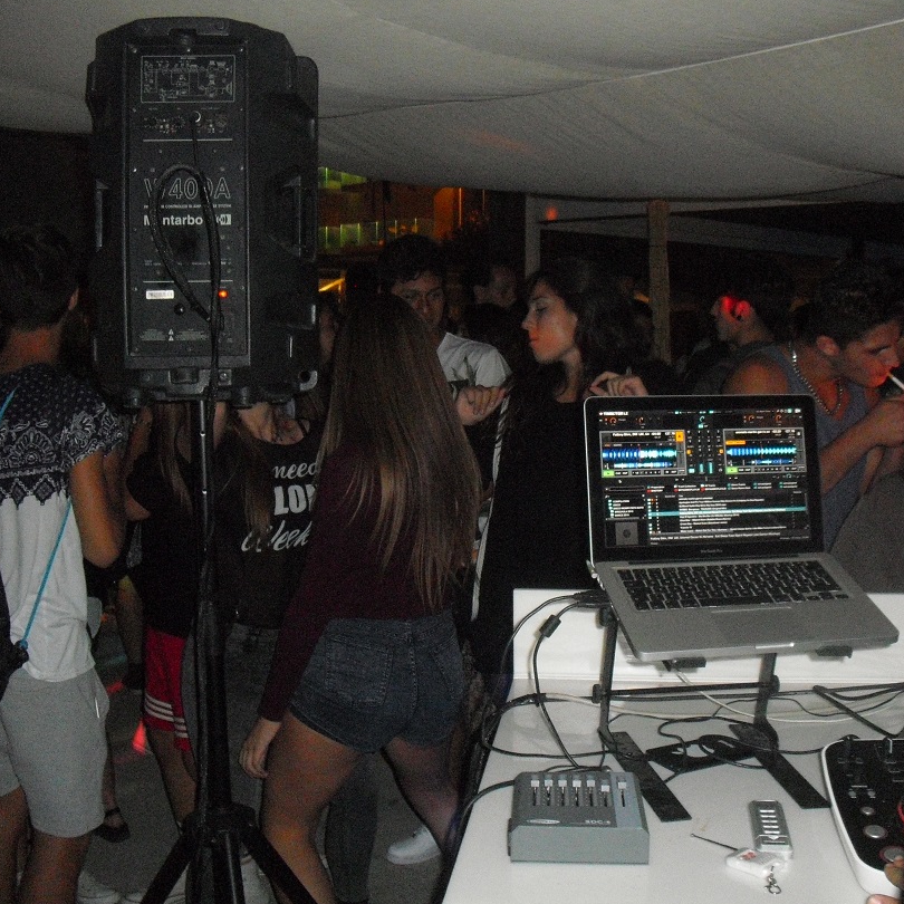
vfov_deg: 39.2
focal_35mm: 43
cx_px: 540
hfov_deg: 39.0
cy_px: 450
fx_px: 1270
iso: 800
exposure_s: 1/60
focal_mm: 6.3
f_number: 3.1
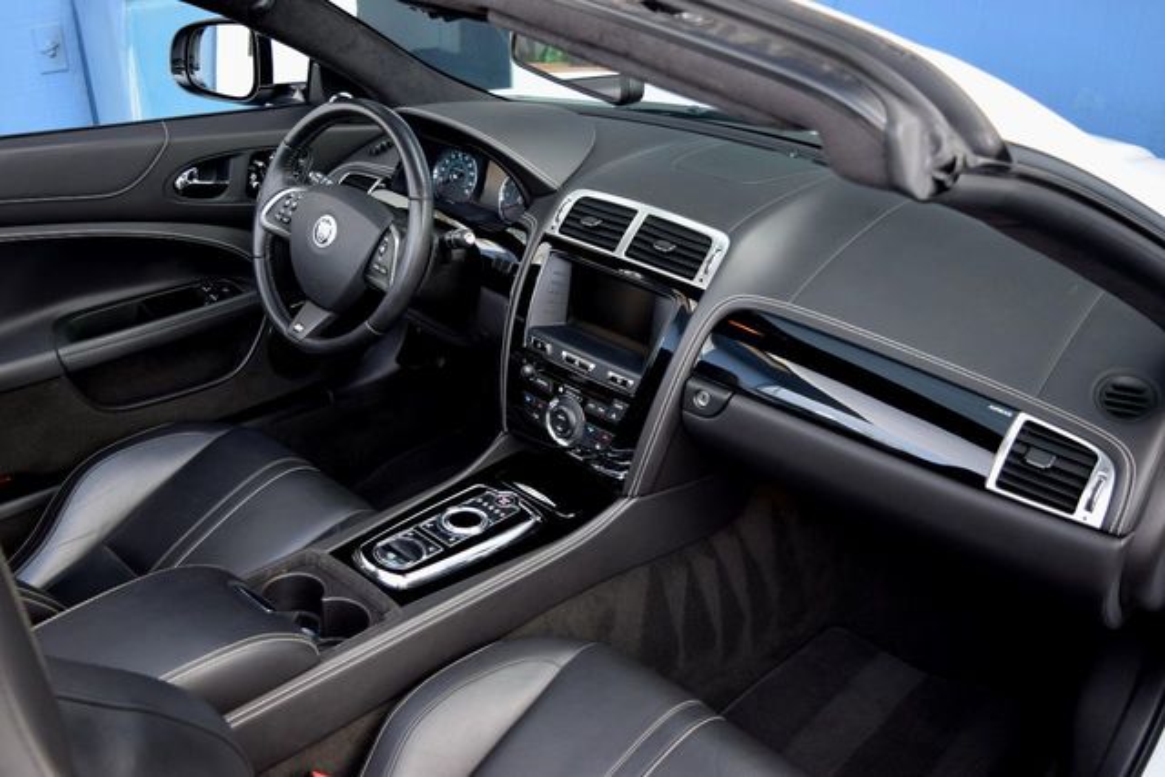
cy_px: 388
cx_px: 582
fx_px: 1165
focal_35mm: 36
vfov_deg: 36.9
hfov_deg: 53.1
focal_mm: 24
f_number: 4
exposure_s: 1/60
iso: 500
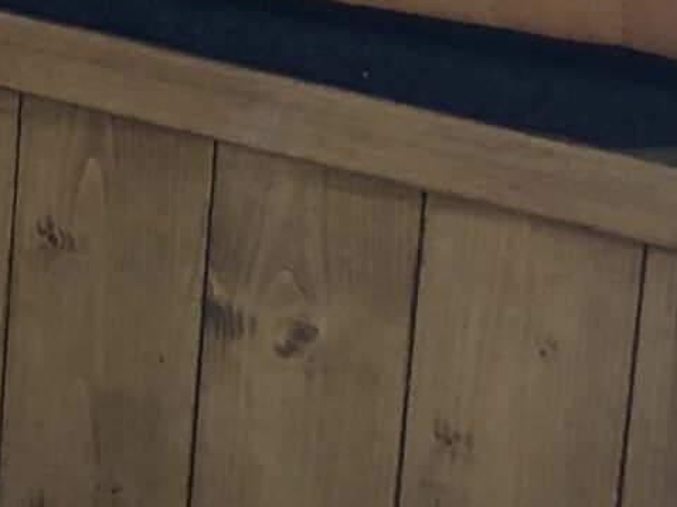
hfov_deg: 12.8
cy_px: -510
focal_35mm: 150
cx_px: -194
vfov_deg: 9.3
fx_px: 2932
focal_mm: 3.99
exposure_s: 1/30
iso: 32
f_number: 1.8
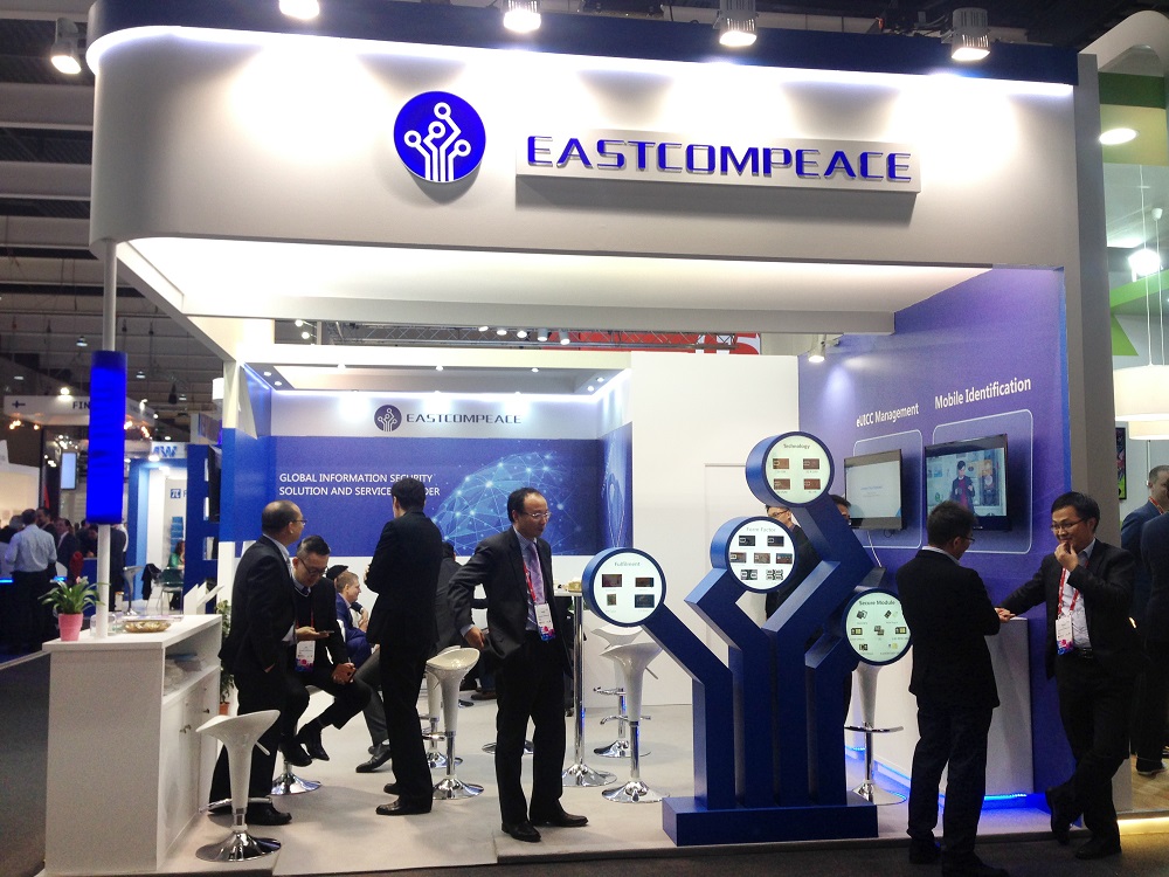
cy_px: 438
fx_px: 1114
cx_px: 584
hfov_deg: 55.4
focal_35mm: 33
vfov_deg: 42.9
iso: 64
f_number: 2.4
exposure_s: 1/60
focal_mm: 4.12
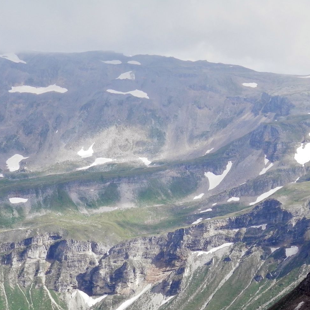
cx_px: 153
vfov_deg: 10.4
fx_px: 1702
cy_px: 190
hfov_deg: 10.4
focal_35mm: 168
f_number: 5.2
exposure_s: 1/250
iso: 80
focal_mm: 20.9
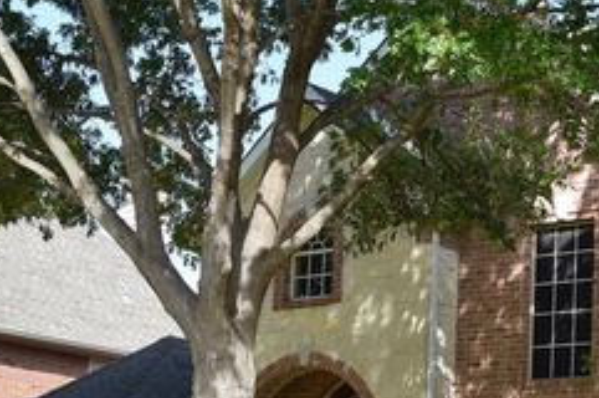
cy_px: 354
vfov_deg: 12.4
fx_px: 1812
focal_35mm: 109
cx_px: 524
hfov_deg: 18.5
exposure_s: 1/320
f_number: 10
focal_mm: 35
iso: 400
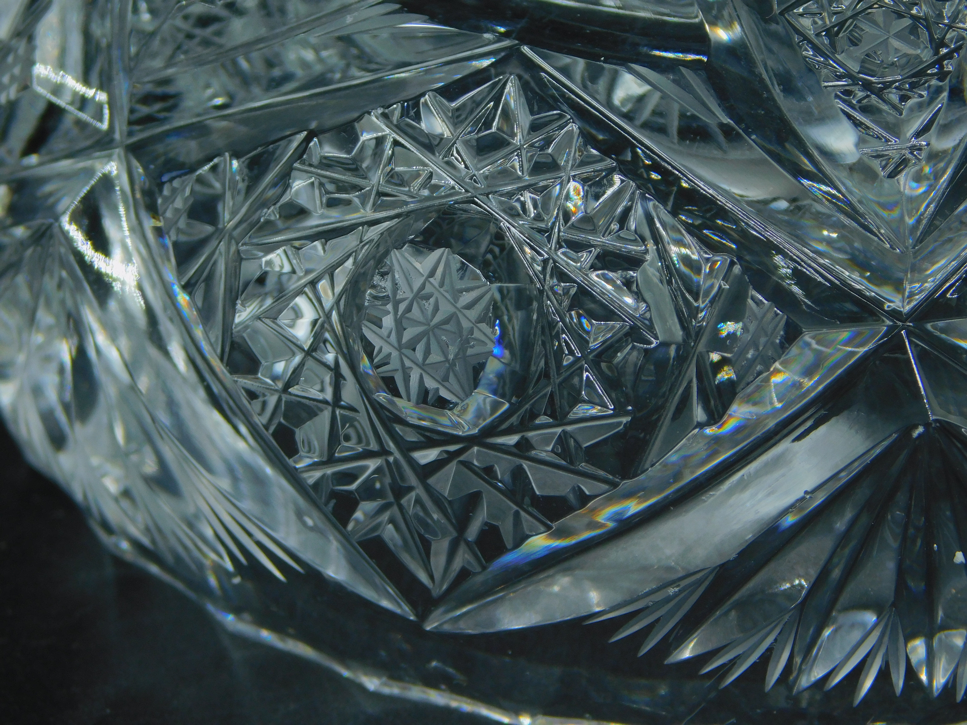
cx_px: 484
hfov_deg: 10.7
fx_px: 5140
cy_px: 362
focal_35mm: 184
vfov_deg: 8.1
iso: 125
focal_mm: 32.7
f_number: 5.4
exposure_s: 1/100
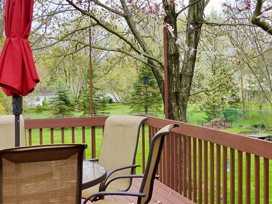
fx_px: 448
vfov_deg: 25.7
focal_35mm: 57
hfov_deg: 33.6
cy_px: 90
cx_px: 170
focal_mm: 5.6
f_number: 2.8
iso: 200
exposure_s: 1/500
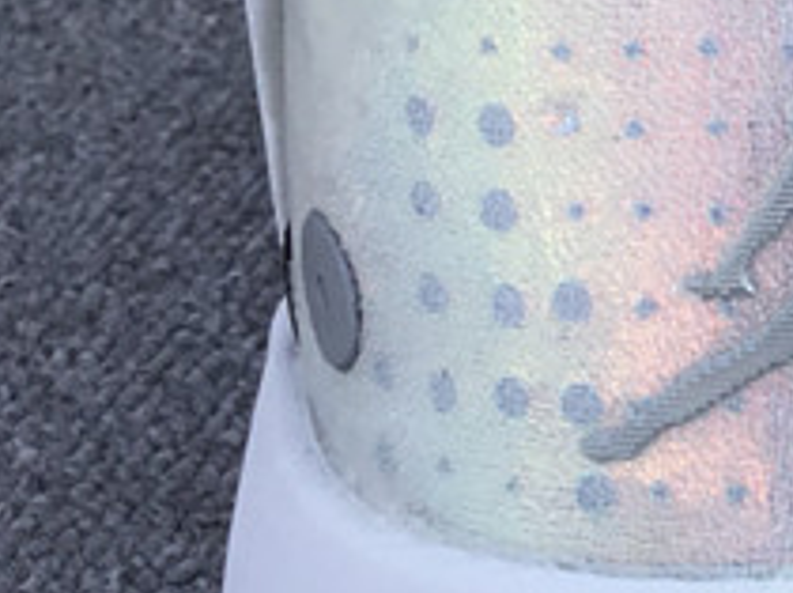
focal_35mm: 133
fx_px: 3043
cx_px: 1624
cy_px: -127
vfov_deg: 10.9
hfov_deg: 12.8
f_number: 2.4
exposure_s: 1/309
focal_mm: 3.3
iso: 25
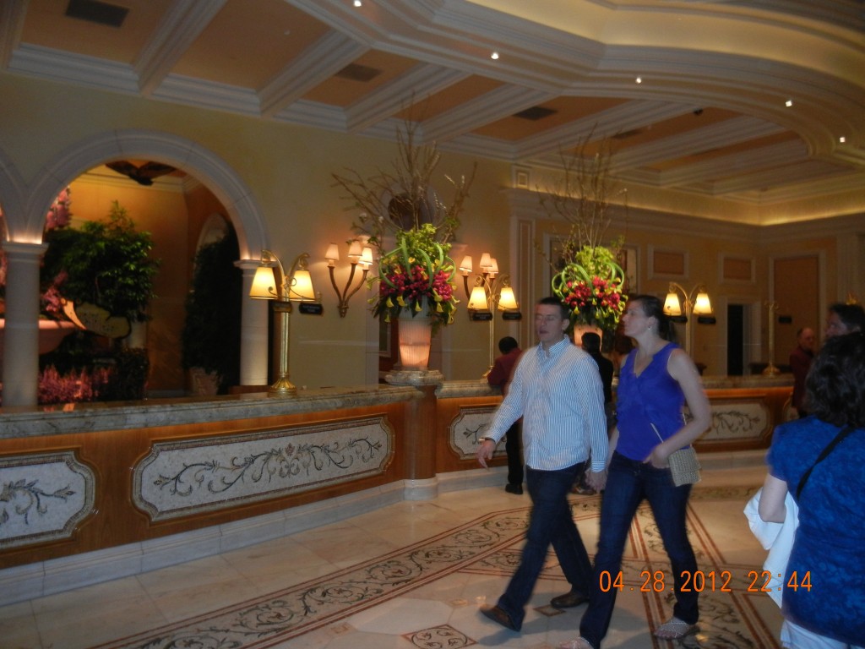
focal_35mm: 30
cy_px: 324
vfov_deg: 46.8
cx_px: 432
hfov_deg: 60.0
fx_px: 750
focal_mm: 5.4
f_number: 3.5
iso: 400
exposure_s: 1/30
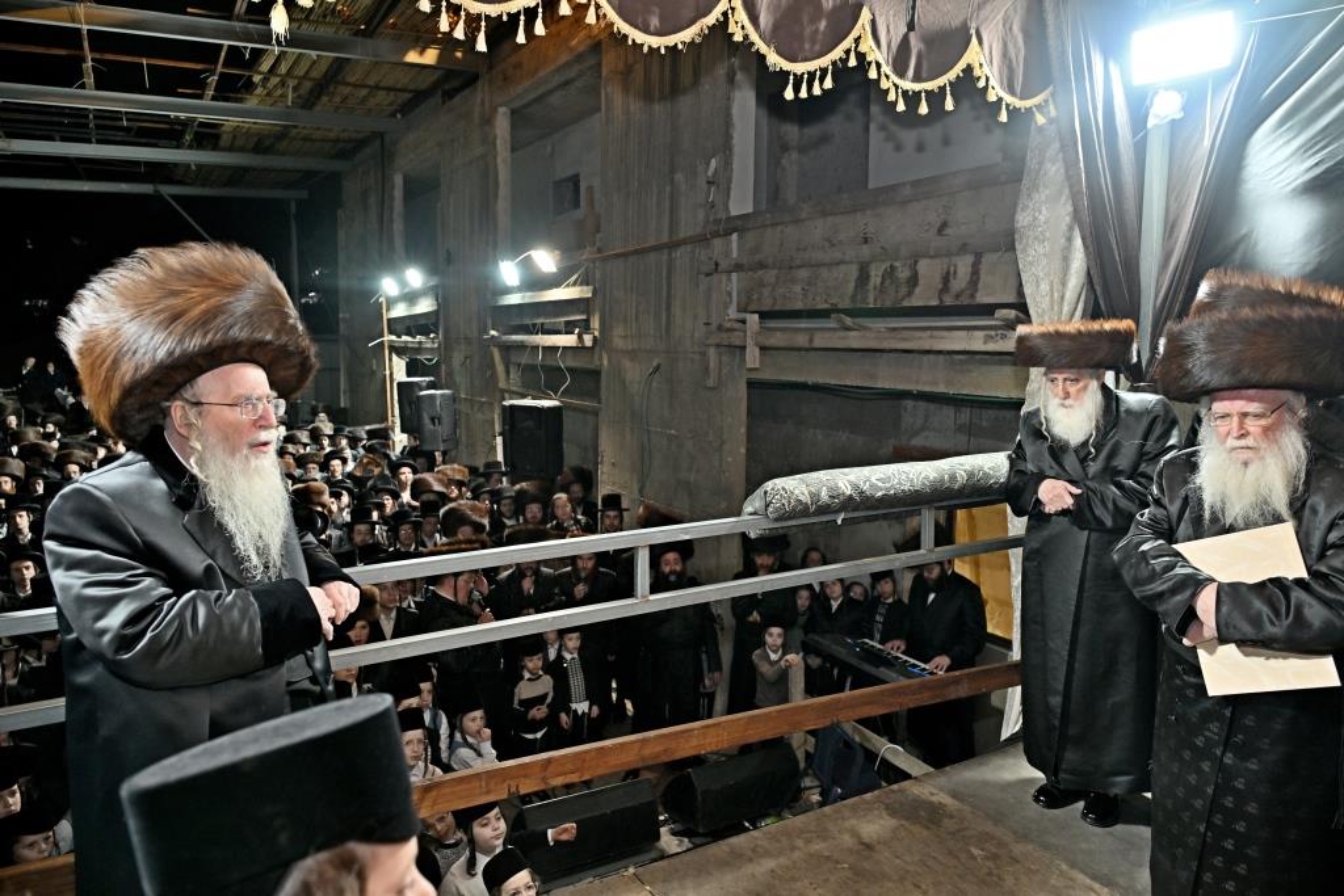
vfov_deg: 53.1
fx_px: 896
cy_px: 448
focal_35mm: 24
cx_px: 672
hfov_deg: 73.7
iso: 500
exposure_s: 1/100
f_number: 4
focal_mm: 24
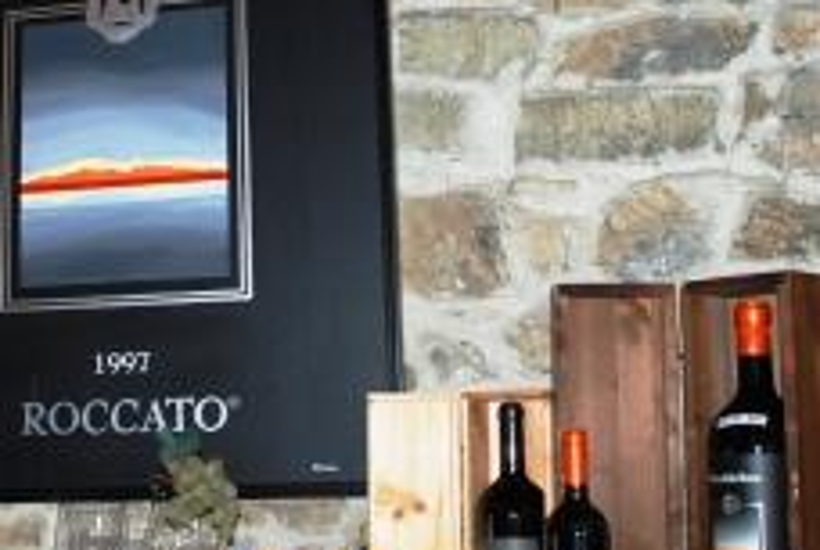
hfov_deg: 33.6
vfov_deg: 23.1
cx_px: 288
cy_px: 280
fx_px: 1347
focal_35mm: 59
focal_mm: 20
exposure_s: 1/60
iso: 200
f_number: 3.8
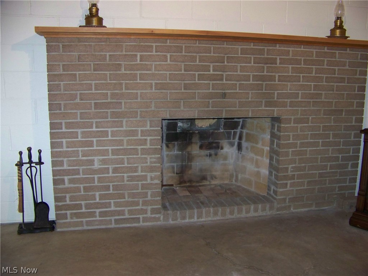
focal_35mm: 36
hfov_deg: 51.4
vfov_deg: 39.7
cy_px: 138
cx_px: 184
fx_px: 383
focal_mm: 5.85
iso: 200
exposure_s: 1/30
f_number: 2.8
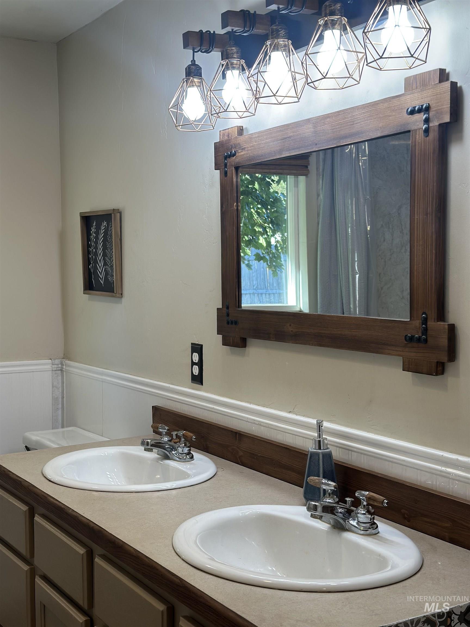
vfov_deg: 39.7
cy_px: 314
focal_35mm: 48
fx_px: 869
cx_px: 235
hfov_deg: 30.3
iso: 64
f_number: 1.78
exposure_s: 1/120
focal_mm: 6.86
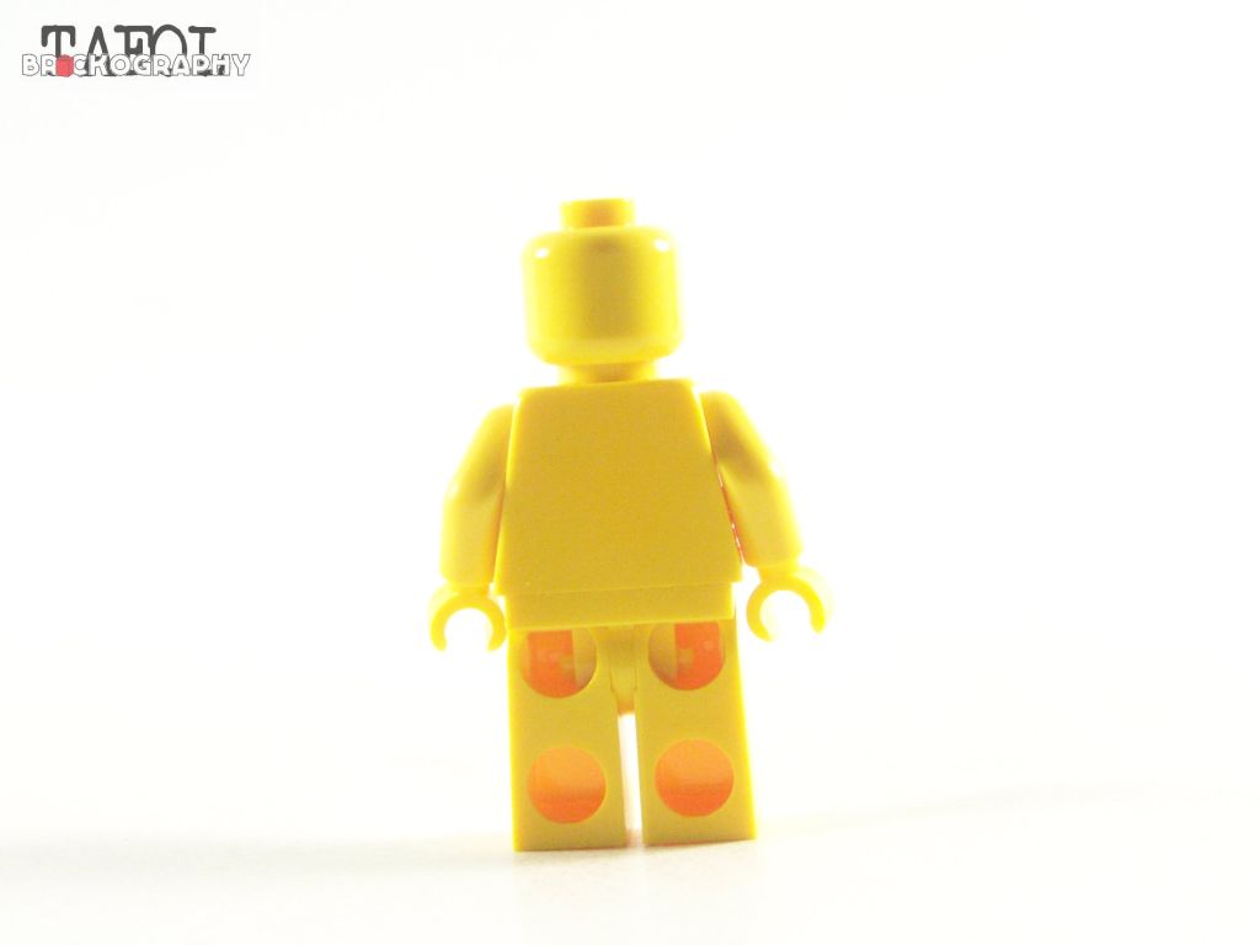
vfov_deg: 18.0
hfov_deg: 23.8
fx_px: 2985
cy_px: 472
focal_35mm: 82
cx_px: 630
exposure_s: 1/60
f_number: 3.2
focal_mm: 13.7
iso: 400
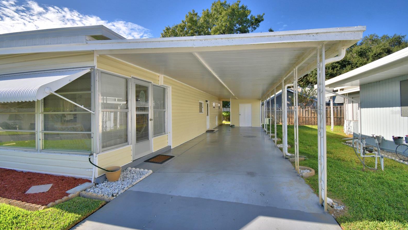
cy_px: 112
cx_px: 206
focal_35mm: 16
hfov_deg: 99.4
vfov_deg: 67.1
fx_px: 173
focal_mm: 10
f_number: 4.5
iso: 100
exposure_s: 1/1000
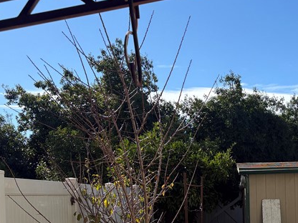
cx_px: 244
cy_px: 220
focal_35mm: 64
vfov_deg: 22.1
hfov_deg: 29.5
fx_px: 551
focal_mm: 5.96
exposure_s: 1/2747
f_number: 1.6
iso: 50
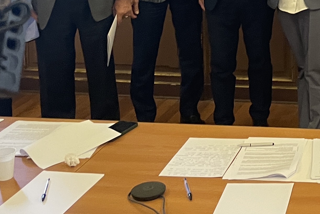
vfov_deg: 14.0
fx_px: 791
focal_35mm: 89
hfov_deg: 21.5
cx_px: 364
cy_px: -148
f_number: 1.6
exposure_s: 1/50
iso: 200
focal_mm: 4.2
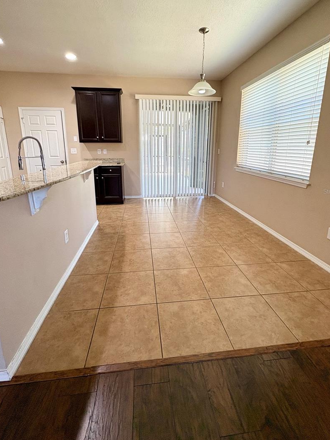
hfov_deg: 78.1
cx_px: 165
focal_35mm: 16
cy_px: 191
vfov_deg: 94.0
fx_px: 203
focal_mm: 2.22
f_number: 2.2
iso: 160
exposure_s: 1/60
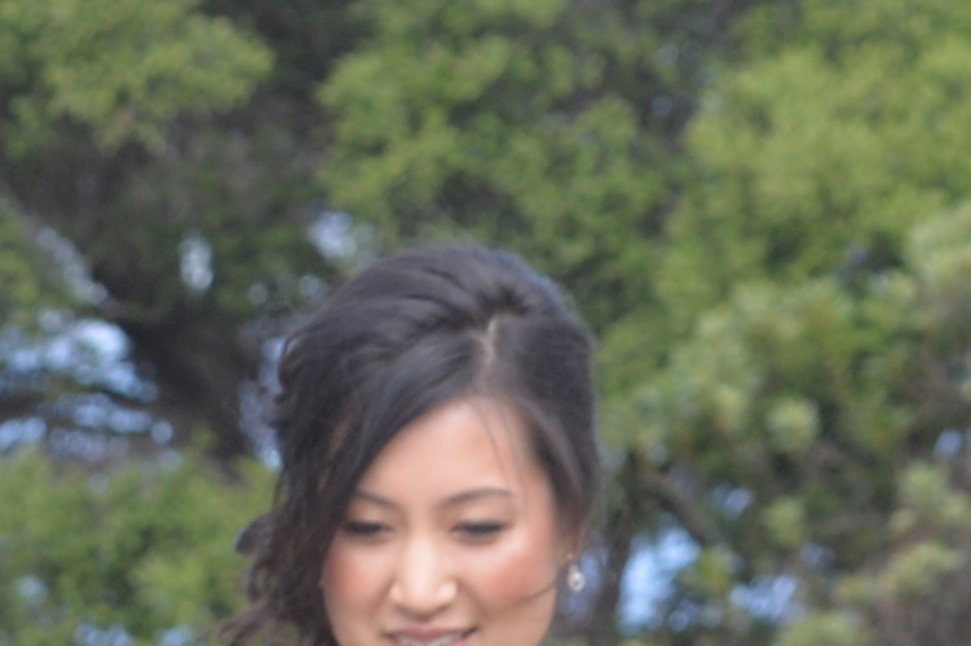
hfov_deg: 4.5
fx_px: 12346
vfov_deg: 3.0
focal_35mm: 458
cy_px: 1513
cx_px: -315
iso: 400
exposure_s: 1/500
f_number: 9
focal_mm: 80
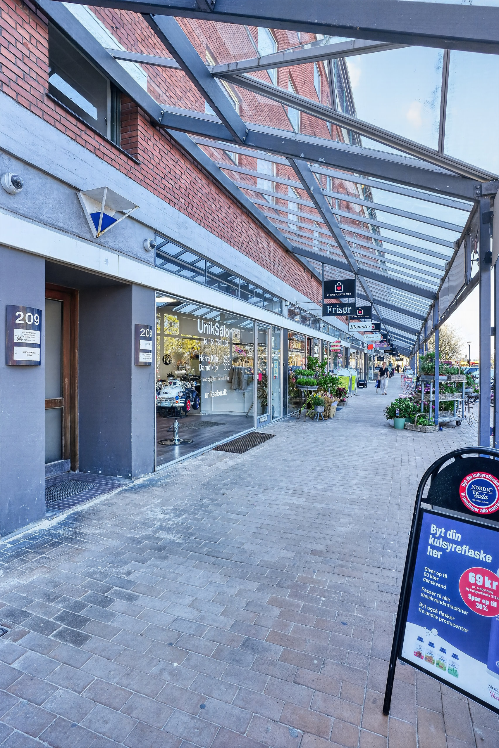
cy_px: 374
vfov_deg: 84.0
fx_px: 416
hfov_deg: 61.9
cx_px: 250
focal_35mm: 20
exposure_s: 1/15
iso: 400
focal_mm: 20
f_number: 8
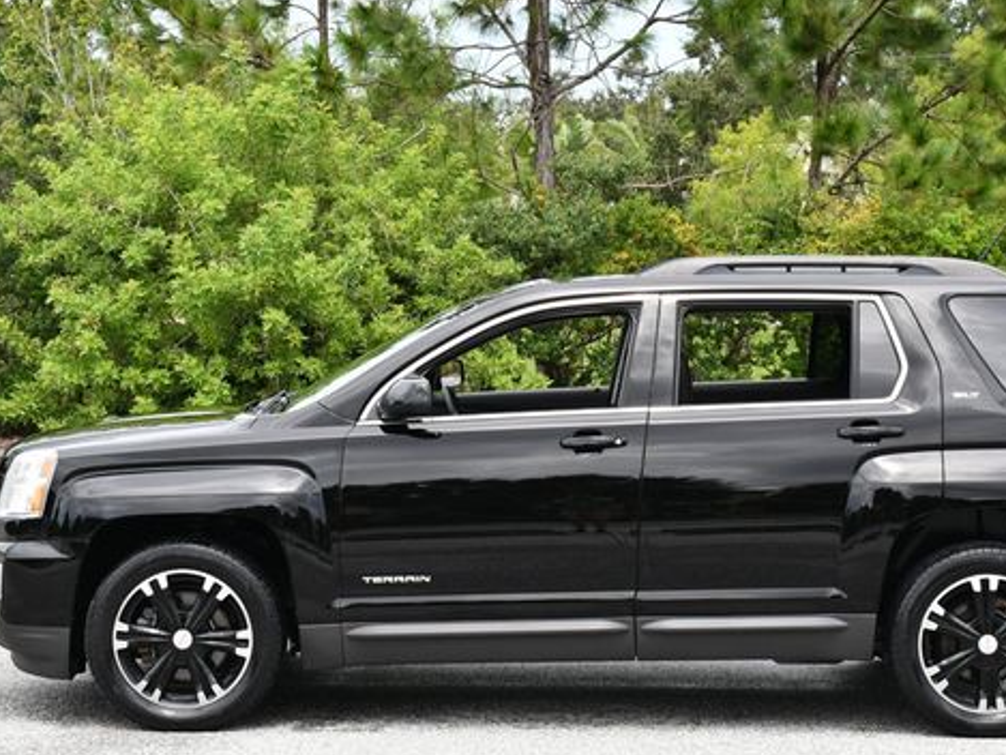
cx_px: 573
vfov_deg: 17.6
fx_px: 2442
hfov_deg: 23.3
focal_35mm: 84
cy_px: 339
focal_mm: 32
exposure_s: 1/250
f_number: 7.1
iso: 200
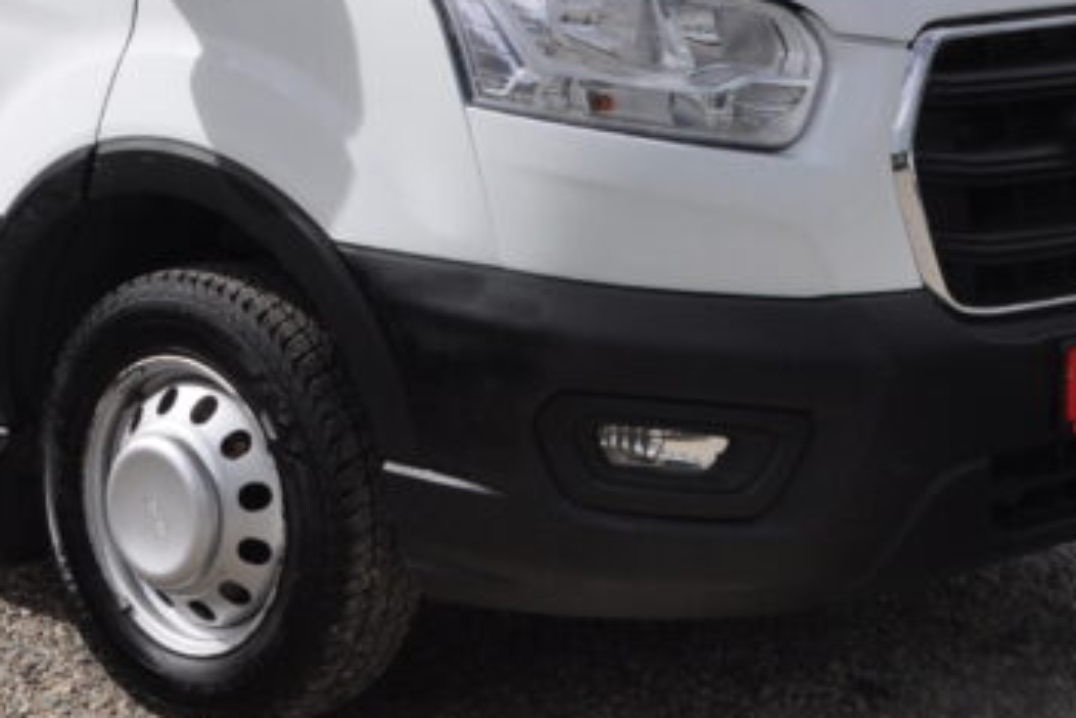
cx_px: 141
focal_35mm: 105
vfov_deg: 12.6
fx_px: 3138
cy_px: -206
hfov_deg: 19.2
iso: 400
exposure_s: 1/400
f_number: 10
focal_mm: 24
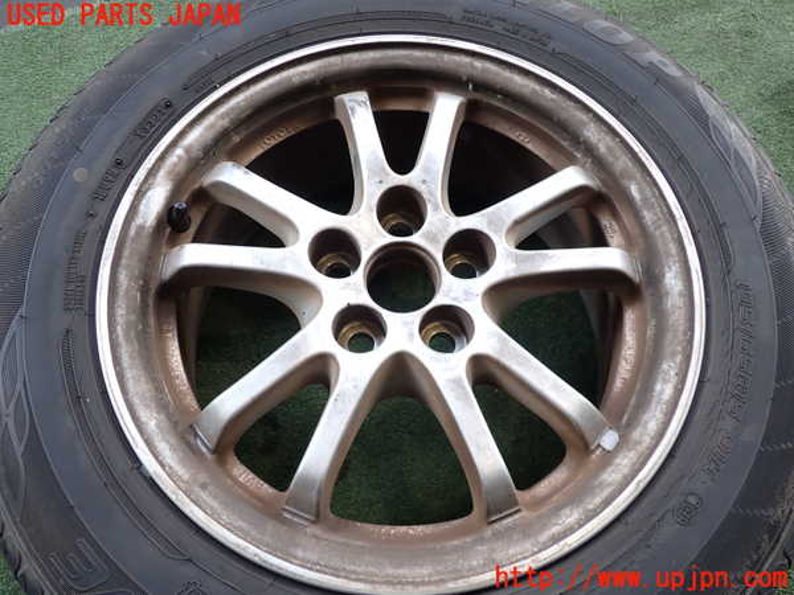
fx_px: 688
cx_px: 397
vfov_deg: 46.8
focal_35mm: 30
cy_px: 298
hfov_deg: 60.0
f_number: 2.3
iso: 125
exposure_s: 1/125
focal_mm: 5.4
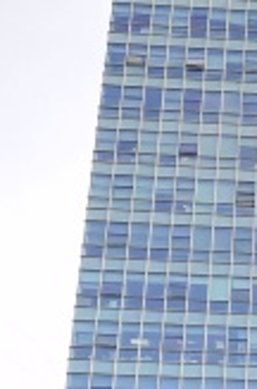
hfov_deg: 9.6
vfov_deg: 14.1
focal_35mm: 133
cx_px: 502
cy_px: 652
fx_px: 1430
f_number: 2.2
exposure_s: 1/180
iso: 50
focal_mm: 3.81
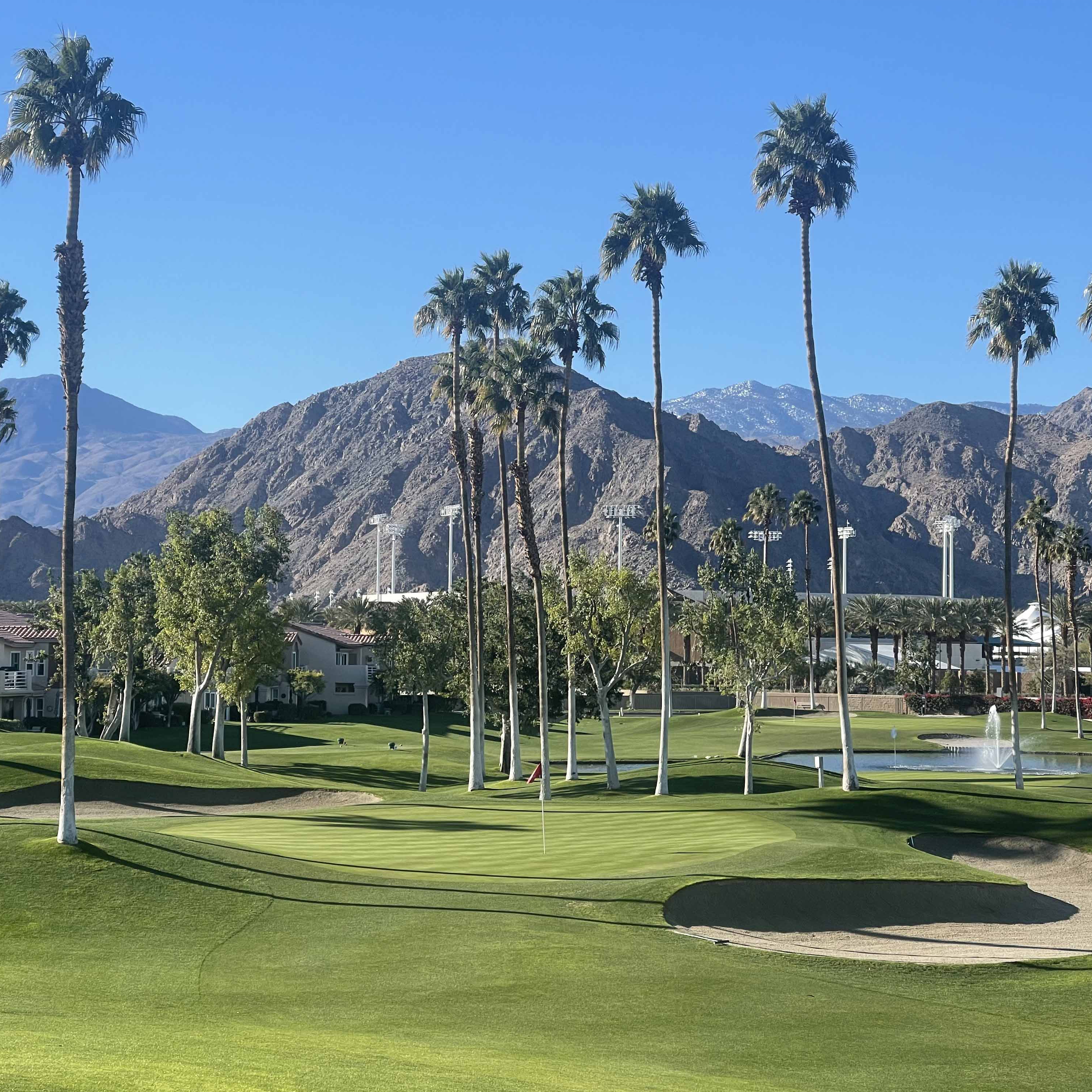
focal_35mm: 76
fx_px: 2712
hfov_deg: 22.8
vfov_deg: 22.8
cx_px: 517
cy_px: 544
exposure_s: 1/927
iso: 20
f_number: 2.2
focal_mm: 7.5
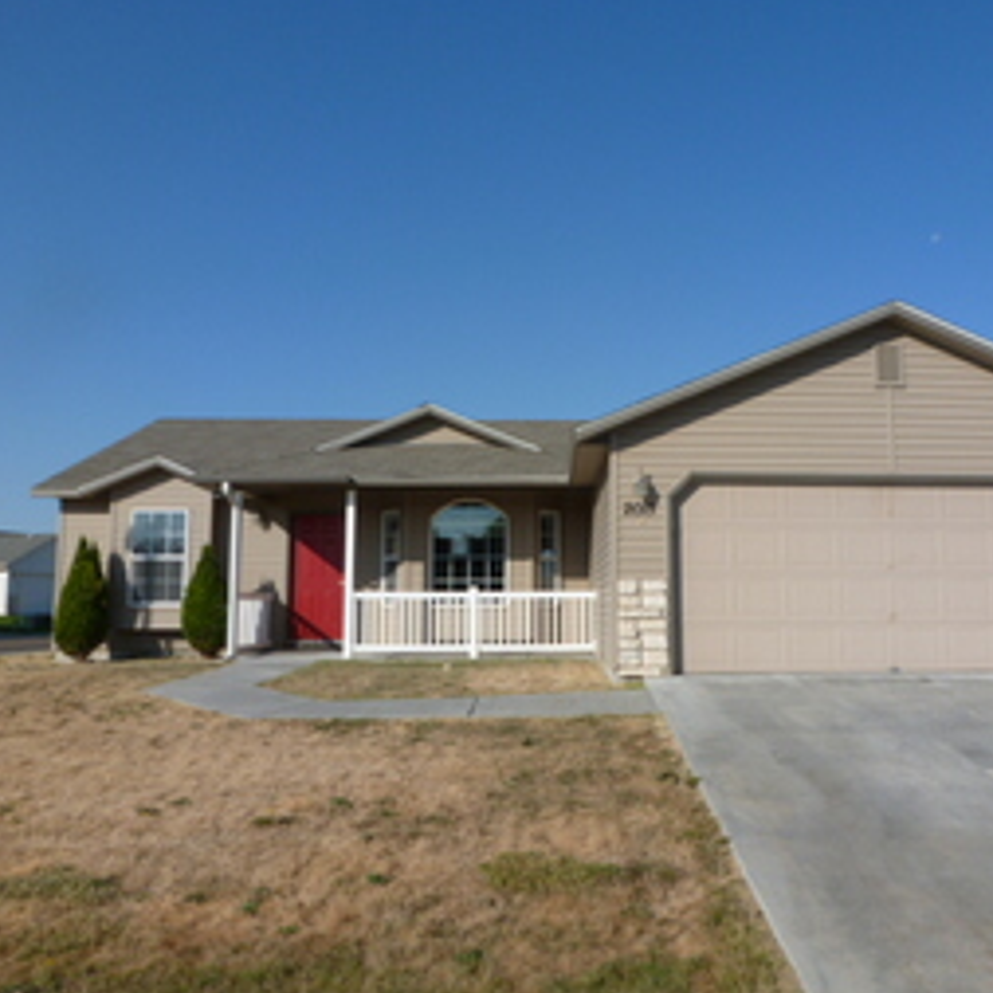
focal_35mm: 29
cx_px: 593
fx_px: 941
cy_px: 487
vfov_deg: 55.6
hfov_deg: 55.2
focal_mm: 4.3
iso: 100
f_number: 5.6
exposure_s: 1/500
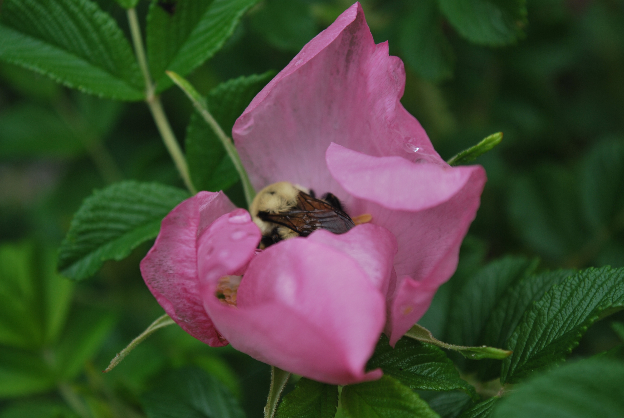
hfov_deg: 24.6
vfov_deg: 16.6
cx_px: 312
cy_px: 209
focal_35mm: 82
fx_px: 1432
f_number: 5.6
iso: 140
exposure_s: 1/125
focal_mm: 55
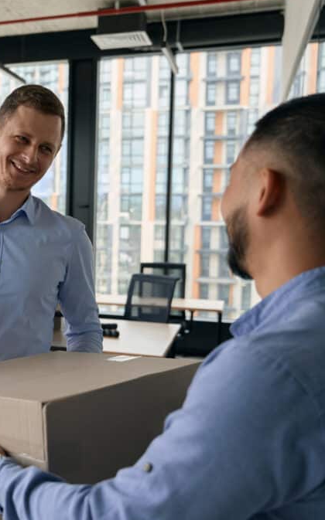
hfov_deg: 26.2
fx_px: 643
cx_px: -32
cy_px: 258
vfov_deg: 44.1
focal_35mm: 45
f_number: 3.2
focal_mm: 29.2
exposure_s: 1/250
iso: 400
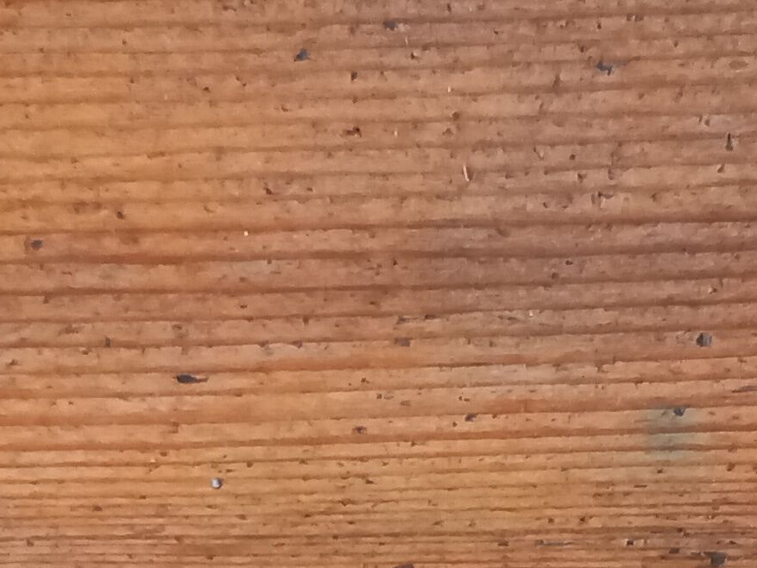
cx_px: 476
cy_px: 756
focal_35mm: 114
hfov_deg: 17.2
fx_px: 2493
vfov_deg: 12.6
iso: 320
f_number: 2
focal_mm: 4.6
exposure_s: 1/25
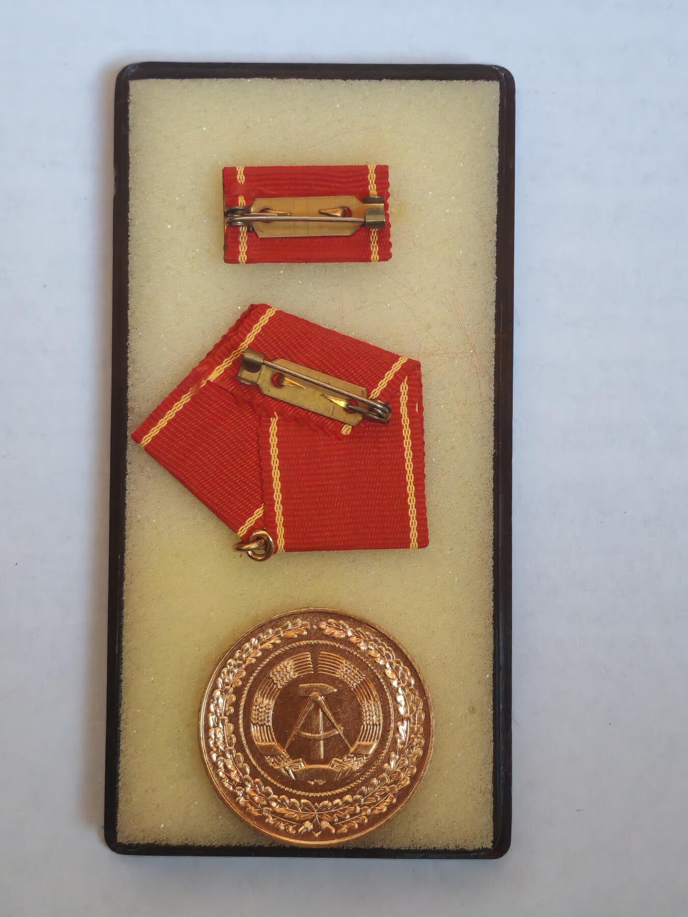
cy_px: 458
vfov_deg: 28.6
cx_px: 344
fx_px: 1802
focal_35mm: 68
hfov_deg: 21.6
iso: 640
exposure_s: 1/33
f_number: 1.95
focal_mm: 5.52
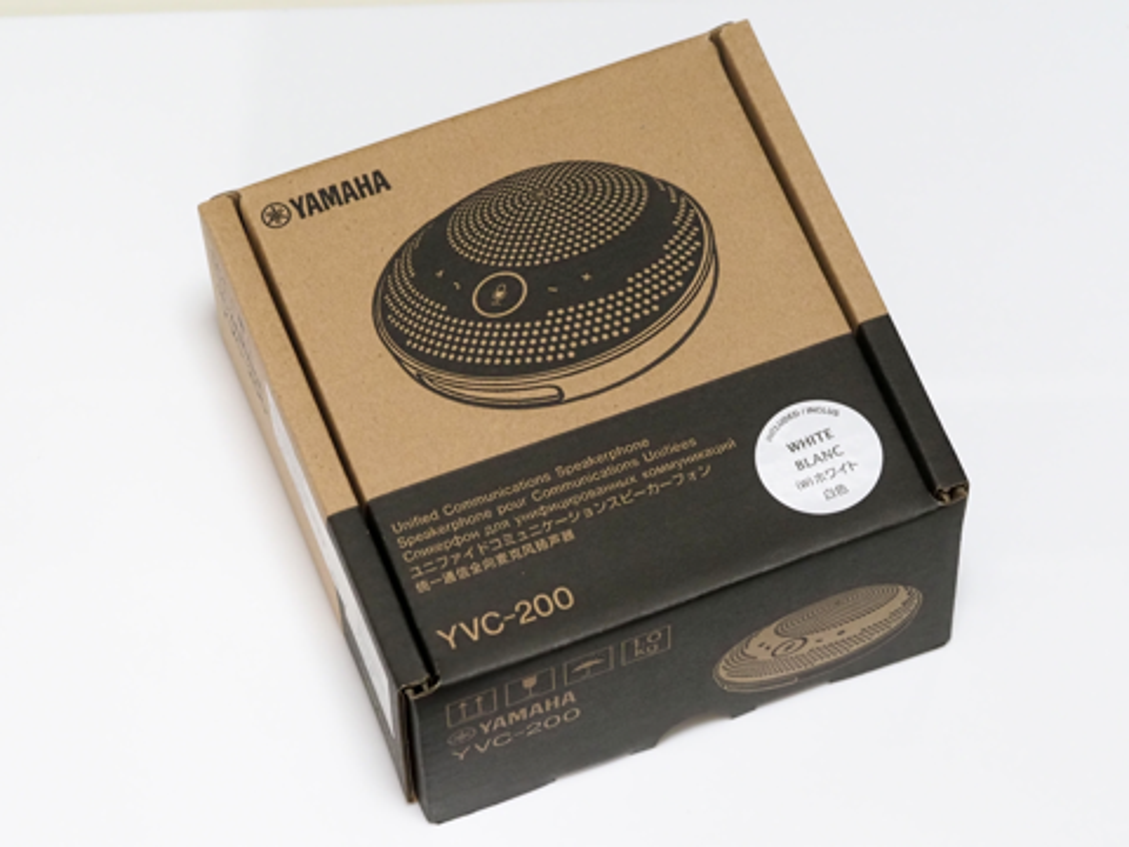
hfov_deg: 16.4
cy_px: 424
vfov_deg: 12.3
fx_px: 3914
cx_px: 564
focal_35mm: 120
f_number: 5
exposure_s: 1/125
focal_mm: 60
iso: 3200
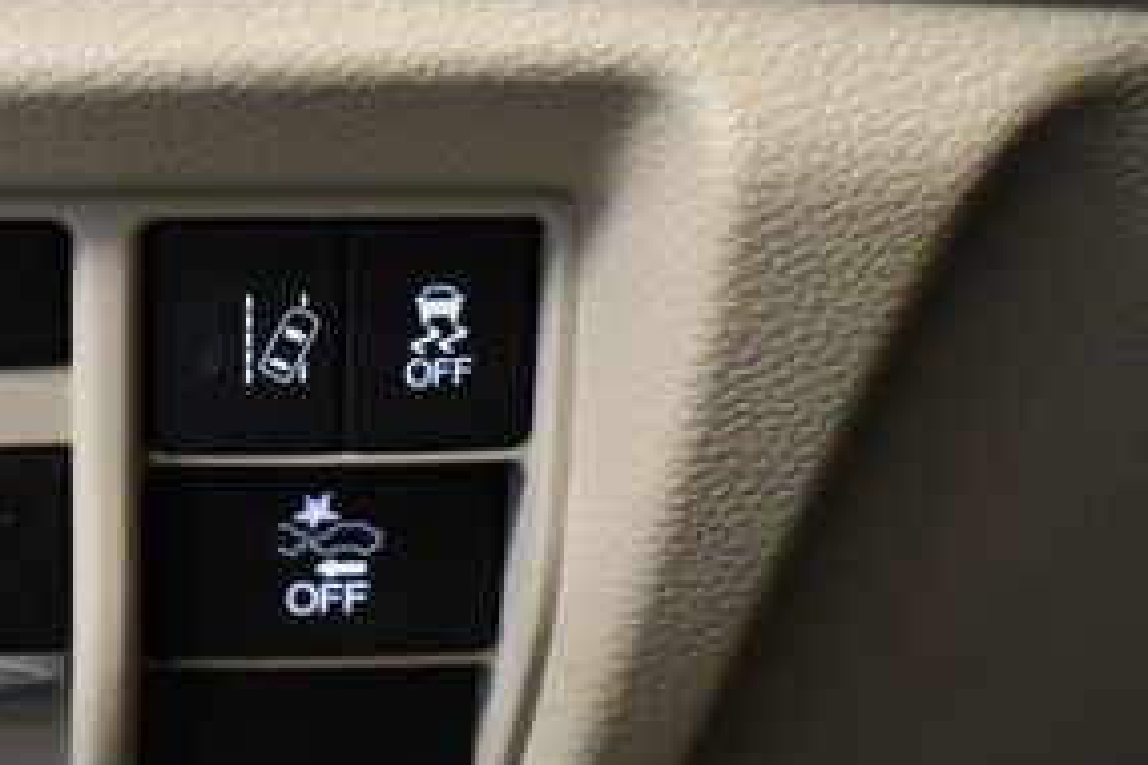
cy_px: 391
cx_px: 117
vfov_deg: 16.9
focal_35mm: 81
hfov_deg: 24.4
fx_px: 2583
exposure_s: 1/80
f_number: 3.5
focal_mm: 18
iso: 3200
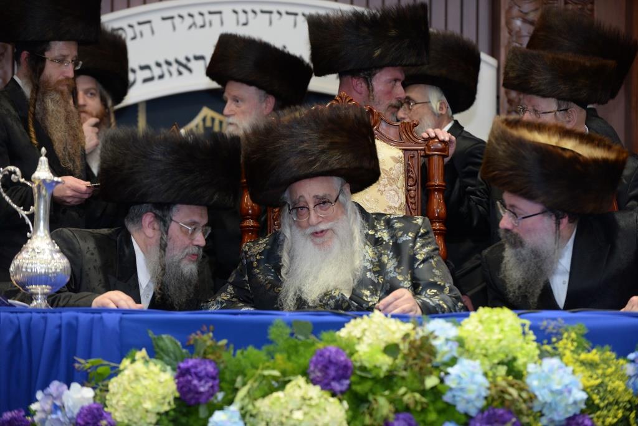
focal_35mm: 120
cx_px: 319
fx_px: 2128
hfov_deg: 17.1
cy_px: 213
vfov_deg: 11.4
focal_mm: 120
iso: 1600
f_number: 3.5
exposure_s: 1/200
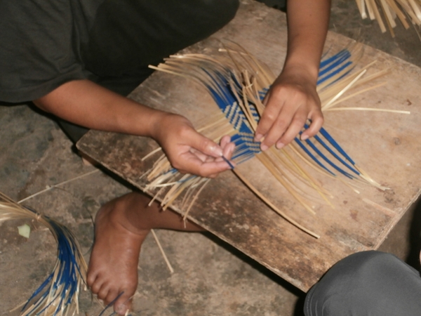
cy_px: 158
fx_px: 827
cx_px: 210
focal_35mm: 68
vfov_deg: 21.6
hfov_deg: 28.6
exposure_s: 1/40
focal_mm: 12.1
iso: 200
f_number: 4.7
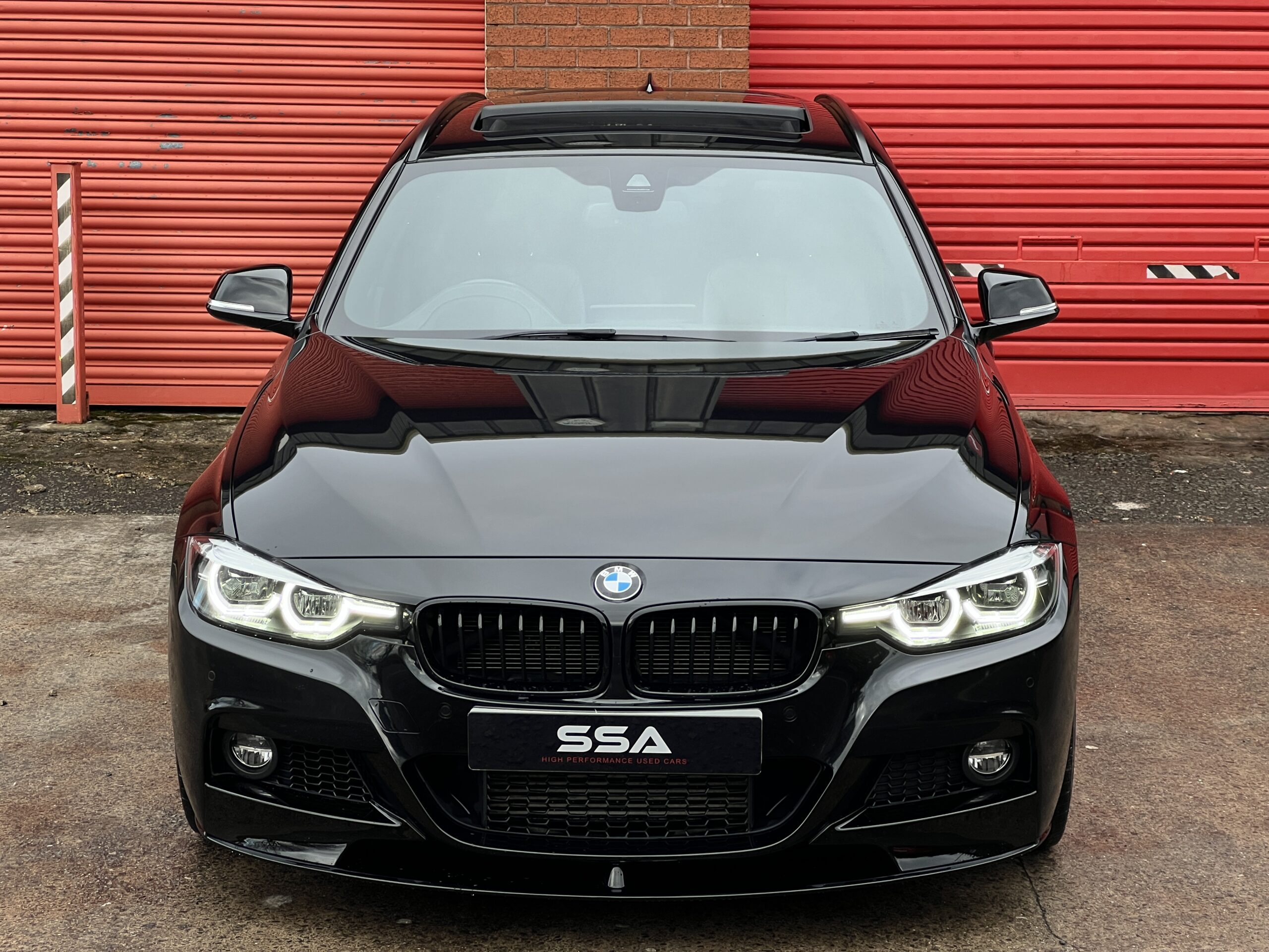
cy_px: 476
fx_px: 2823
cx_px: 634
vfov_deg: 19.1
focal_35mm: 77
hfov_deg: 25.3
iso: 32
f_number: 2.8
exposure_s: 1/167
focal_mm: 9
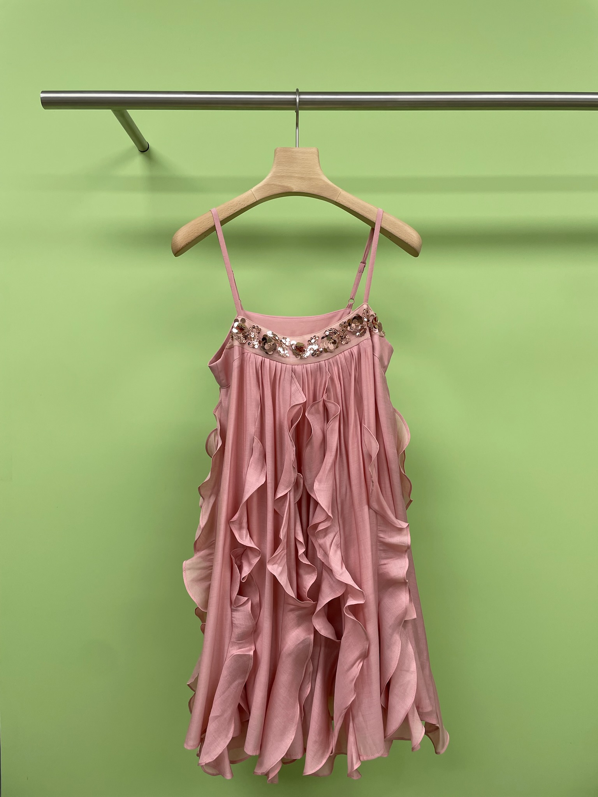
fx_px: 599
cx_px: 299
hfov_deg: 53.1
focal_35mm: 26
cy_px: 398
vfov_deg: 67.3
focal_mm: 4.2
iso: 50
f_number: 1.6
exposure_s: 1/100
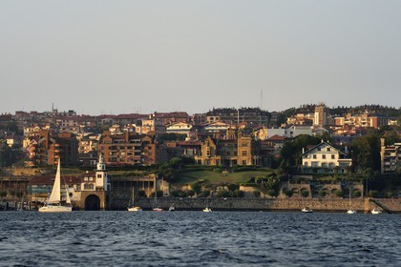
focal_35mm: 200
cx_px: 200
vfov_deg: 6.9
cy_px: 134
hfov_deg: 10.3
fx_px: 2228
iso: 400
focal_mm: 200
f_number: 9
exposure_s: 1/640
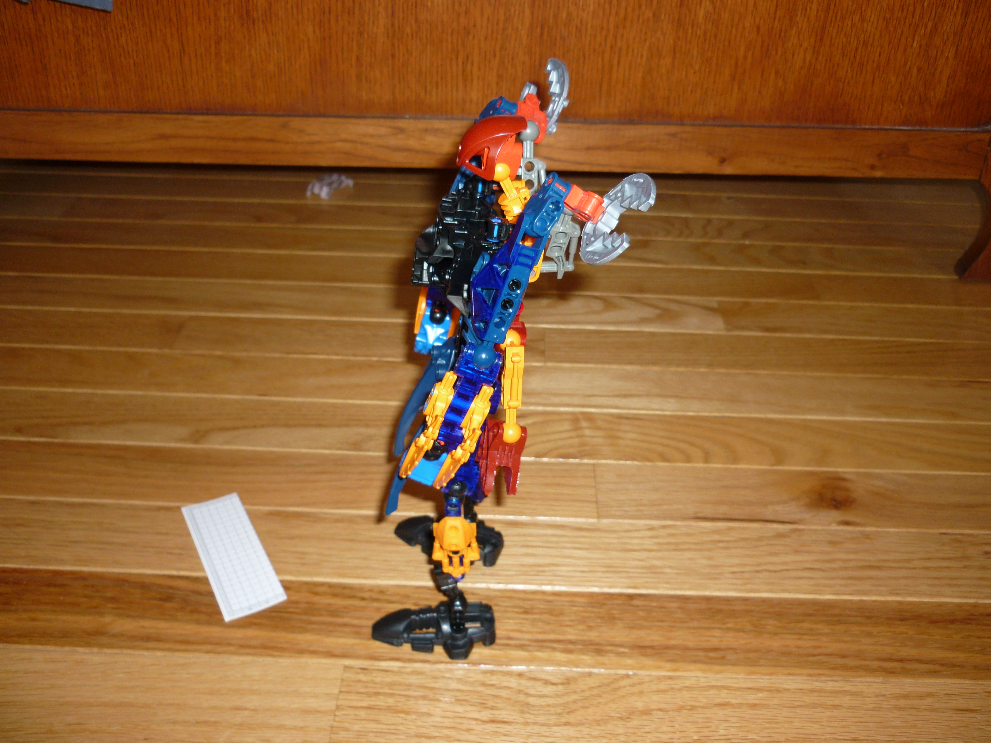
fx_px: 945
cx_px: 496
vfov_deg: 42.9
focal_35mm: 33
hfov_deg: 55.4
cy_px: 372
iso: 100
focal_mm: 5.5
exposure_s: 1/30
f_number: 2.8
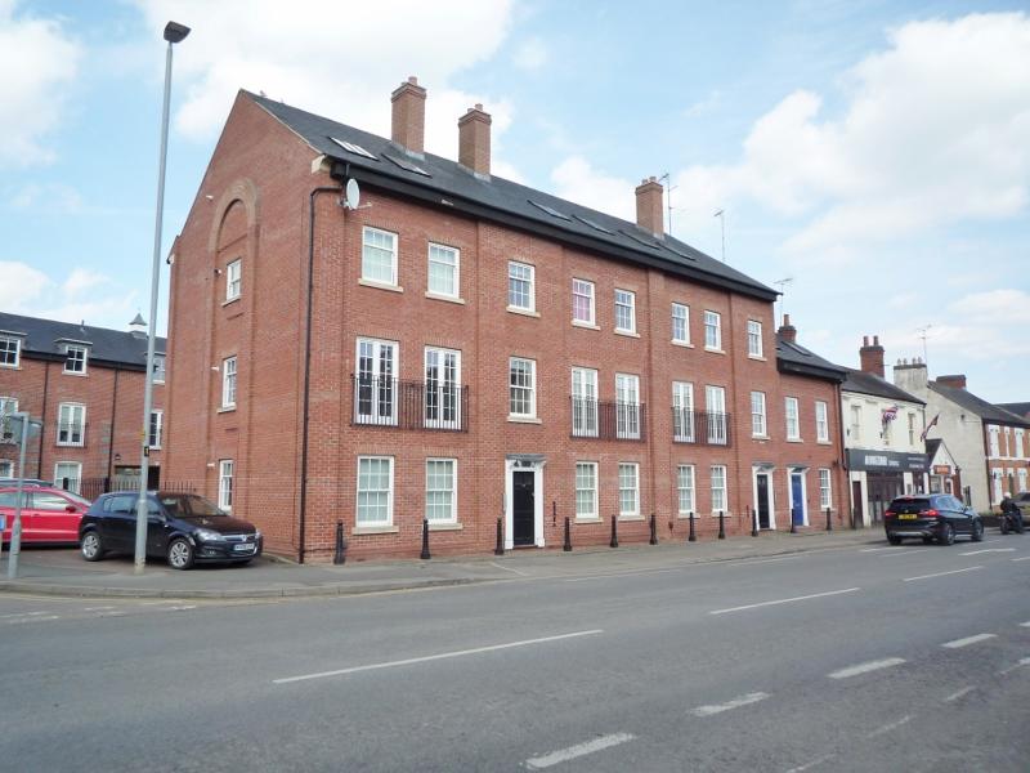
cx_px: 515
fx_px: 744
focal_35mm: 25
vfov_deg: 54.9
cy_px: 386
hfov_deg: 69.4
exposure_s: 1/640
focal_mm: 4.4
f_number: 3.2
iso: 160
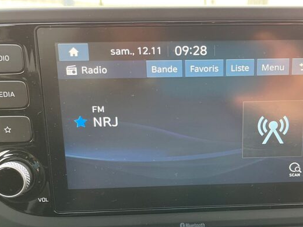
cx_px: 198
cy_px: 140
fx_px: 350
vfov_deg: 35.8
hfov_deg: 46.2
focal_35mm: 40
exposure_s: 1/103
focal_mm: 5.1
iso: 125
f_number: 1.6
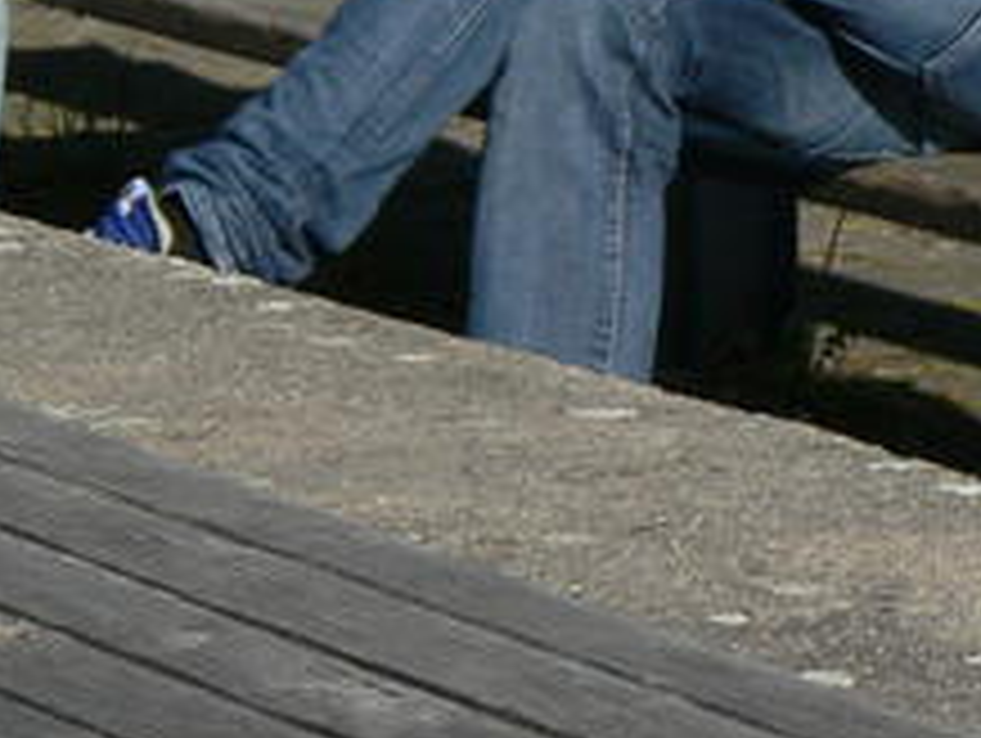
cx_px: 189
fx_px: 11292
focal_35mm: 398
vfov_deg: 3.7
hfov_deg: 5.0
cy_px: -362
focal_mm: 20.7
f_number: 5
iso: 80
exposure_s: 1/400
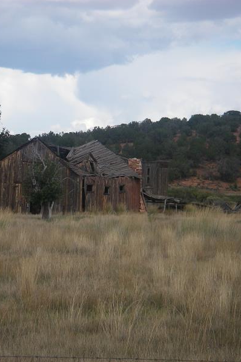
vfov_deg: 12.9
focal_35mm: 159
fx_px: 1597
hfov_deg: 8.6
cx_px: 80
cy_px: 181
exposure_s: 1/500
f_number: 4
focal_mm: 18.9
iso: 64
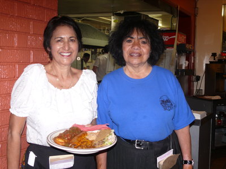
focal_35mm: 46
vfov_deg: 31.5
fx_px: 300
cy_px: 84
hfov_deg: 41.2
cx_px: 113
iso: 100
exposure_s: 1/30
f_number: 3.2
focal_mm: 9.7
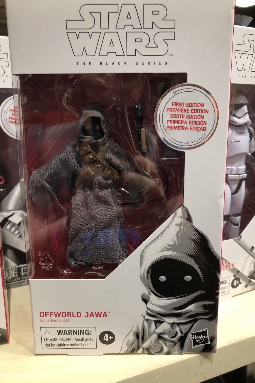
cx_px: 133
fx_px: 319
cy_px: 193
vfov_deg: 61.9
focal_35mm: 30
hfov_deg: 43.6
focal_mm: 3.99
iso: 40
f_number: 1.8
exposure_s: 1/24
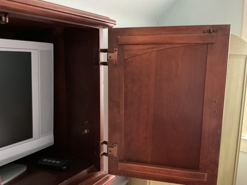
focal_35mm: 29
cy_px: 92
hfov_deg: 61.7
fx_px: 207
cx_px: 124
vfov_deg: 48.2
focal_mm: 3
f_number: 1.8
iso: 500
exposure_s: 1/20
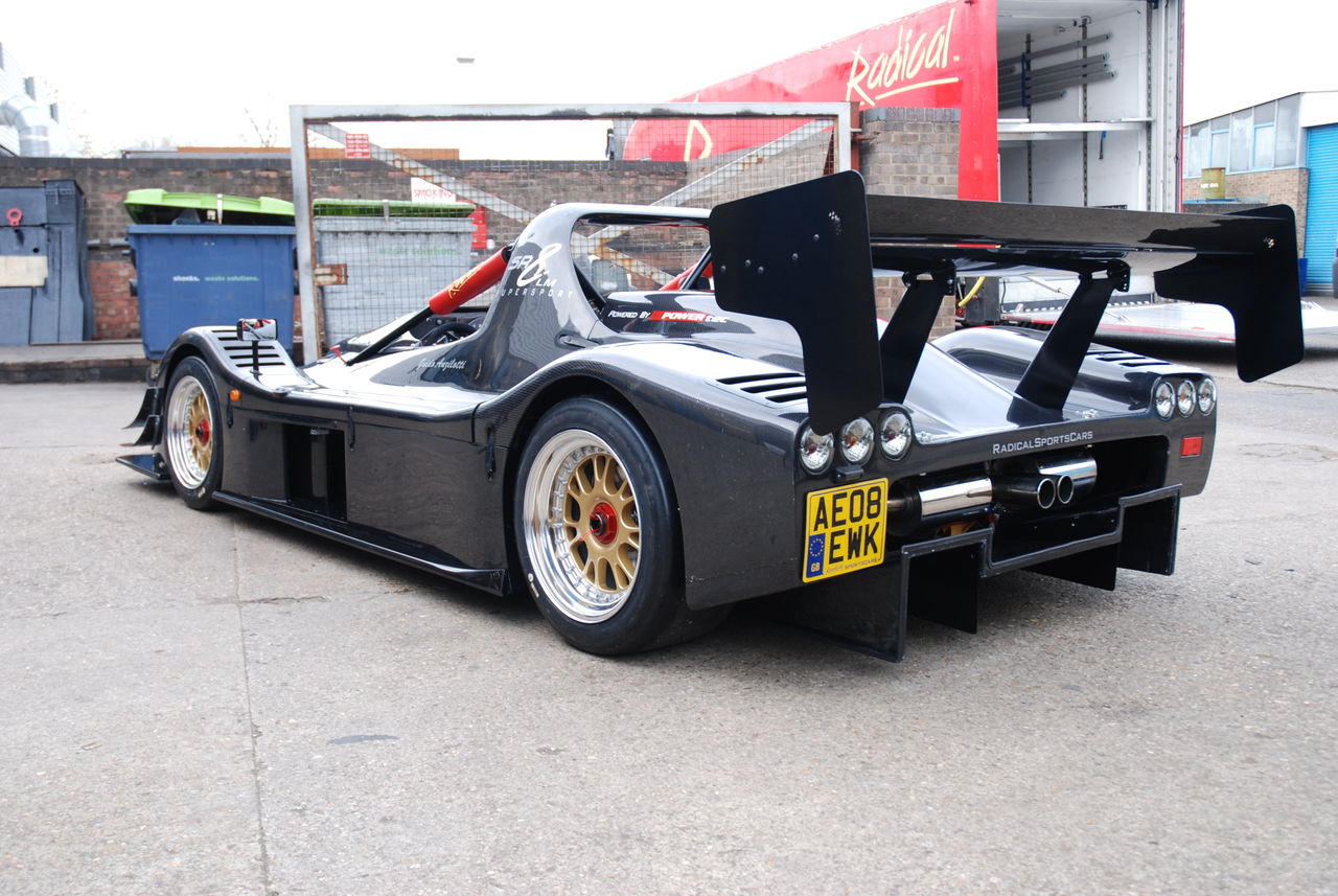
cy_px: 448
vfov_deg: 37.0
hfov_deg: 53.1
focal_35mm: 36
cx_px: 669
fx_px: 1340
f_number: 5
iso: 200
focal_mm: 24
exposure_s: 1/100
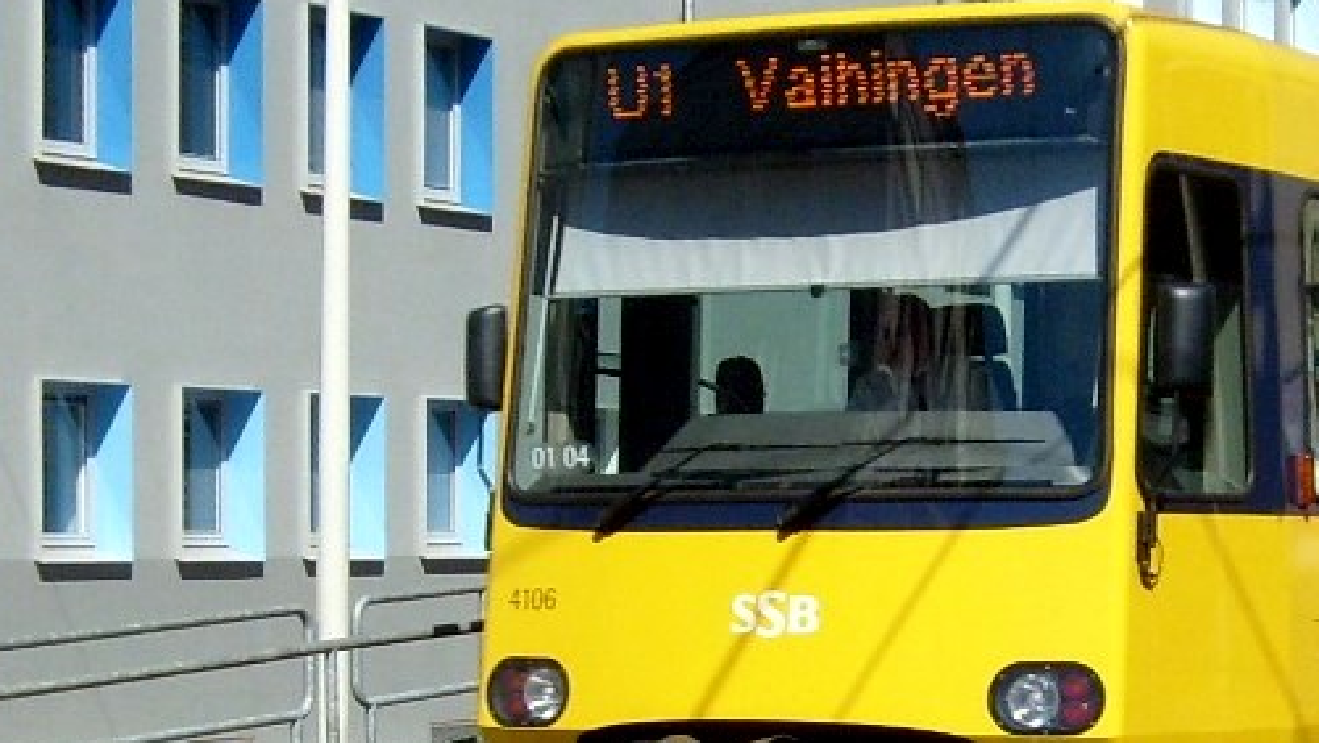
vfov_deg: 15.5
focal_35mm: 78
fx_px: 2728
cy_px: 229
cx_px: 1277
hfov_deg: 26.0
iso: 80
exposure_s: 1/350
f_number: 7.1
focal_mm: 5.8
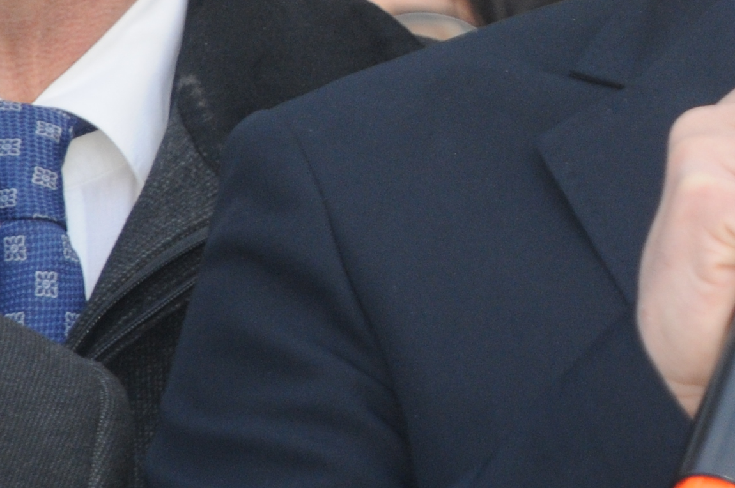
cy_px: -91
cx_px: 954
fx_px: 15394
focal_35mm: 755
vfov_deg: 1.8
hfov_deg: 2.7
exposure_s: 1/125
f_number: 5.6
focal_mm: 135
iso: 500
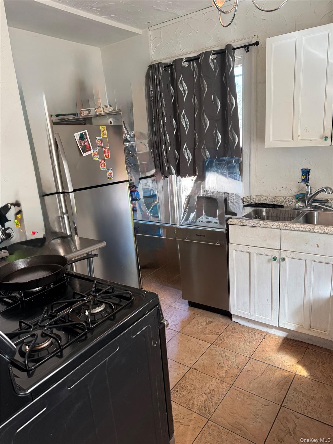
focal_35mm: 24
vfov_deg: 71.6
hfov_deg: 56.8
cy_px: 222
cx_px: 166
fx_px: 308
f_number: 1.78
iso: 200
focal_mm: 6.76
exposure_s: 1/120
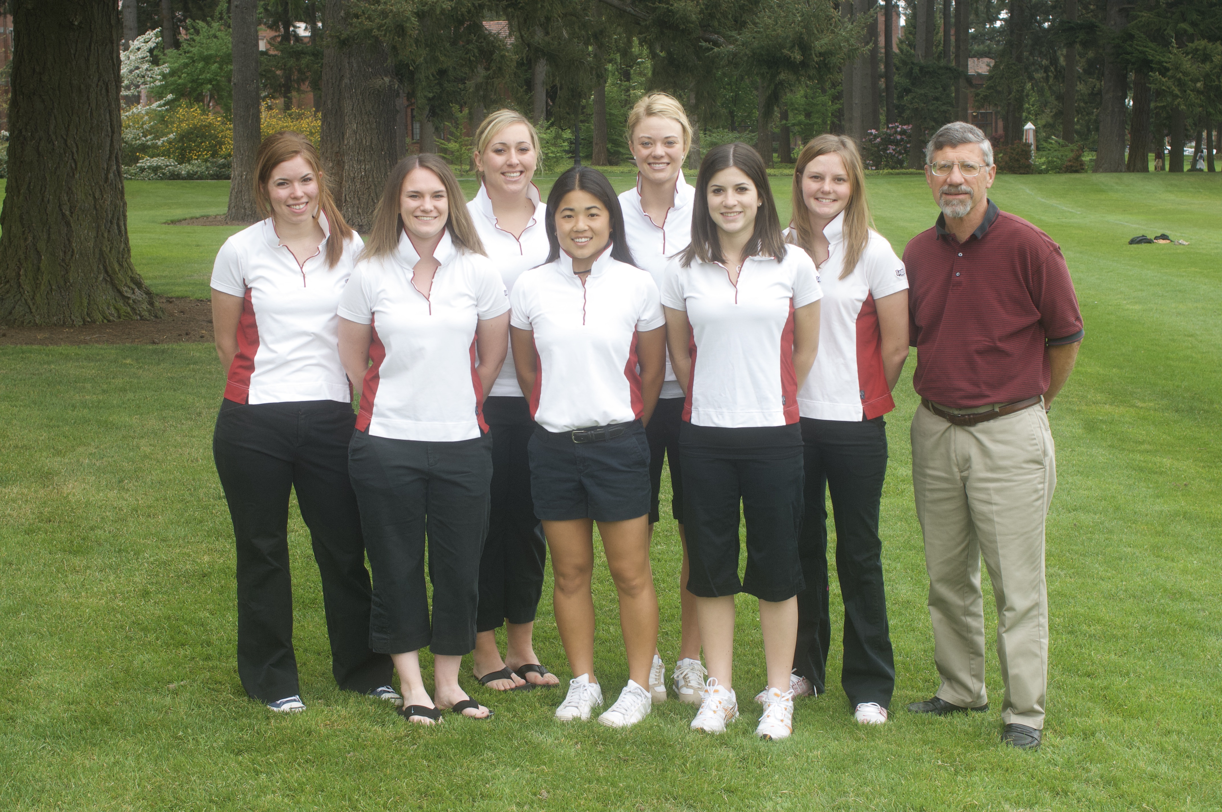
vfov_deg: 25.7
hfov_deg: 37.9
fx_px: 1780
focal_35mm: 52
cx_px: 611
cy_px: 406
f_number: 8
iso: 320
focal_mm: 35
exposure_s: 1/80
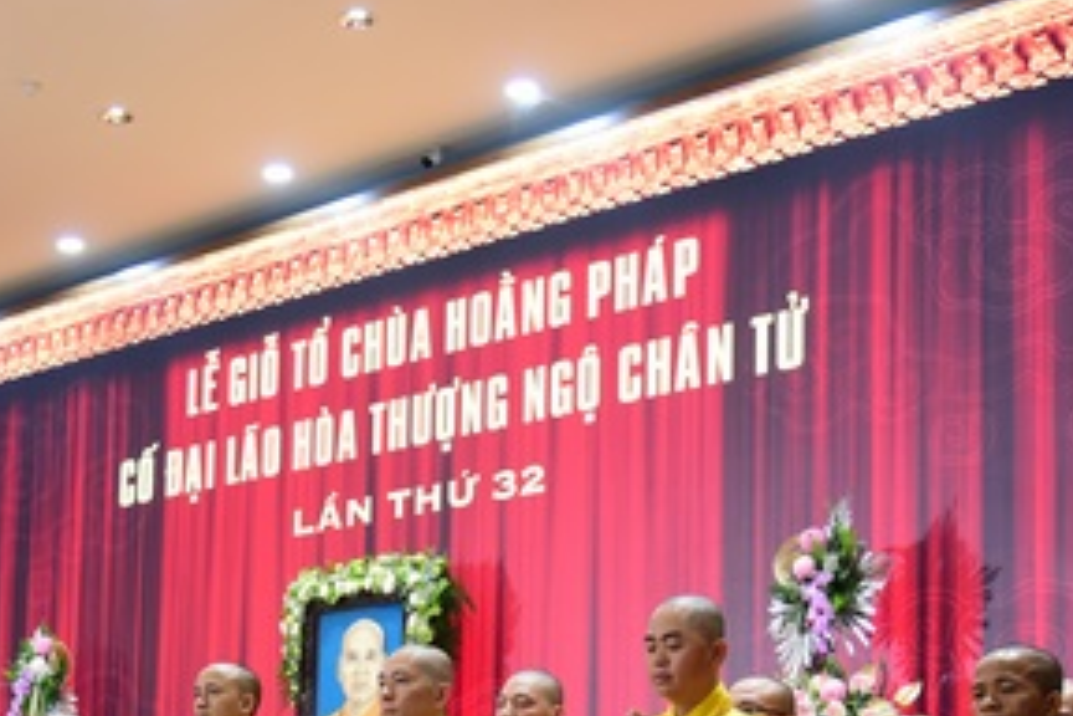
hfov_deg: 25.1
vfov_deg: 17.0
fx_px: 2354
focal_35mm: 79
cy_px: 668
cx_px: 160
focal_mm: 35
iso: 800
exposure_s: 1/40
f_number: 4
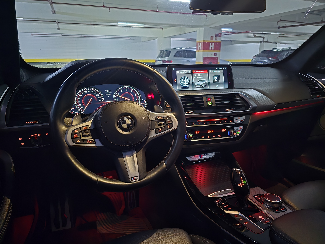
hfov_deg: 73.9
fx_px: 216
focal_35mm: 23
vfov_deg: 58.9
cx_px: 162
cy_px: 122
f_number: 1.7
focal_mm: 6.3
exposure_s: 1/17.2
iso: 2500
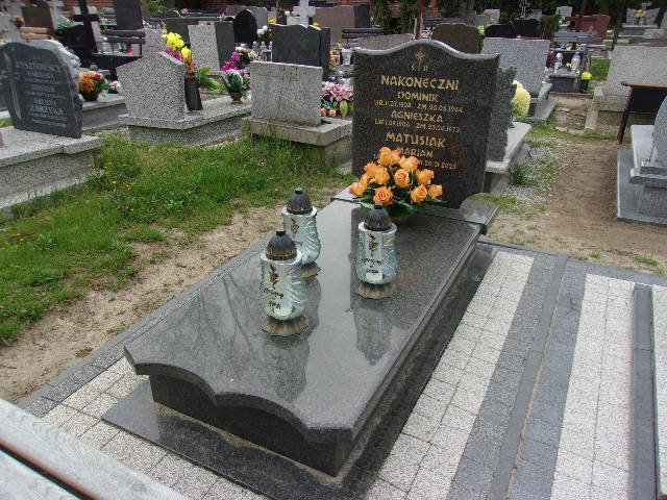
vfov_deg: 51.4
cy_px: 250
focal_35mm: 27
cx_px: 334
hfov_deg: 65.3
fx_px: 520
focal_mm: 4.9
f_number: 3
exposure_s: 1/140
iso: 80
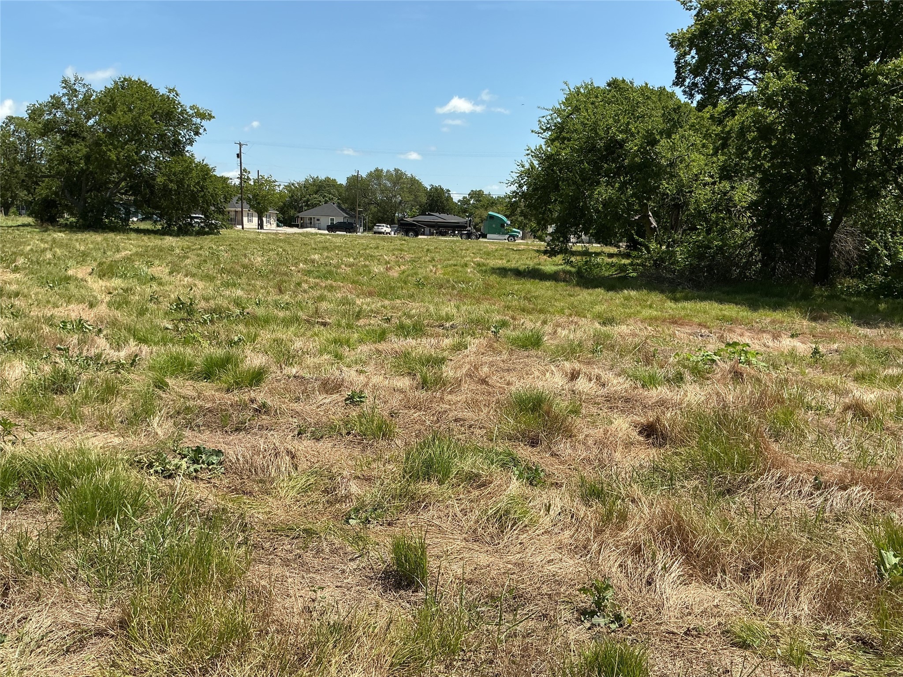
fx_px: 756
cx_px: 452
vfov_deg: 48.2
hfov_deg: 61.7
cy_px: 338
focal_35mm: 29
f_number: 1.8
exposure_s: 1/1675
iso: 25
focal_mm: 3
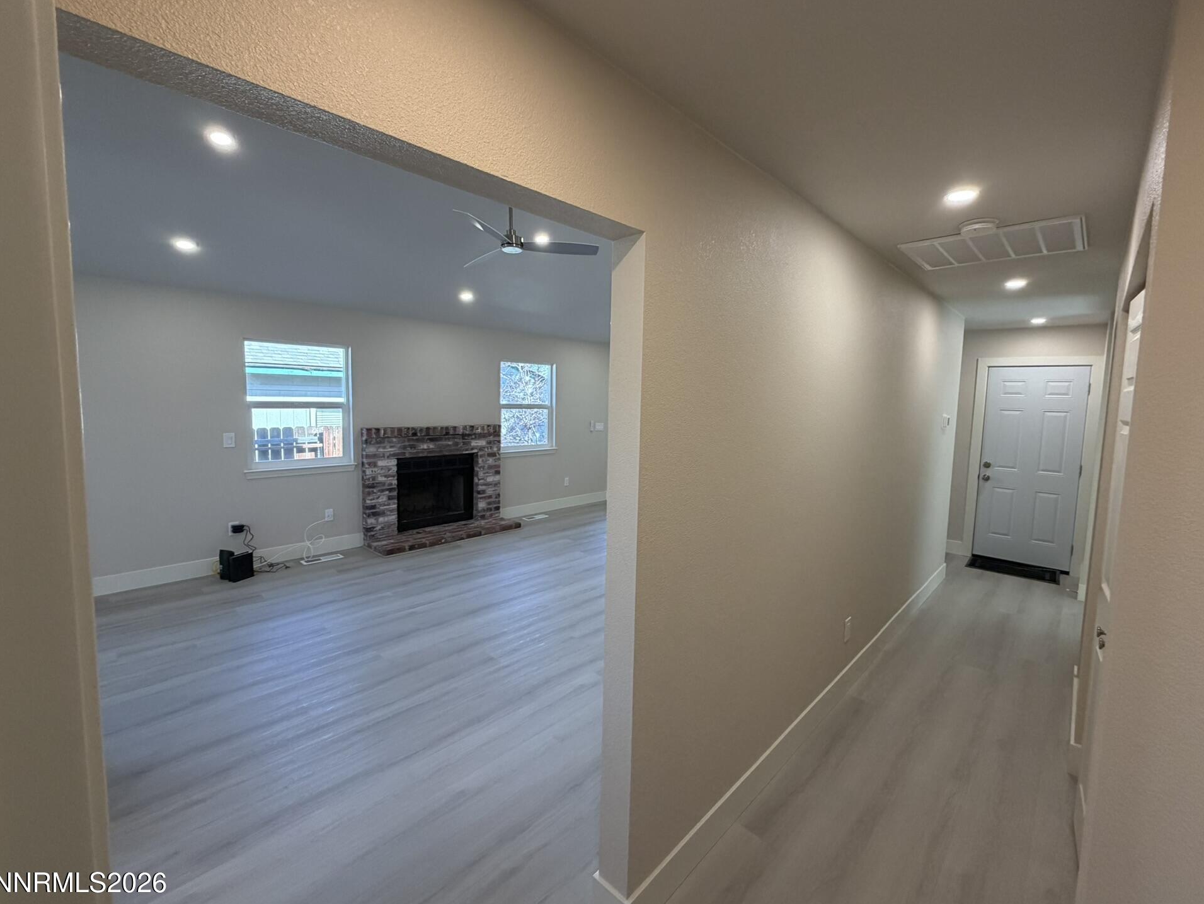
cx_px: 634
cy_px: 443
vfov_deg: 81.8
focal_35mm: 15
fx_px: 522
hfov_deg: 98.1
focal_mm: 2.22
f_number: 2.2
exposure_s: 1/120
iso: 200
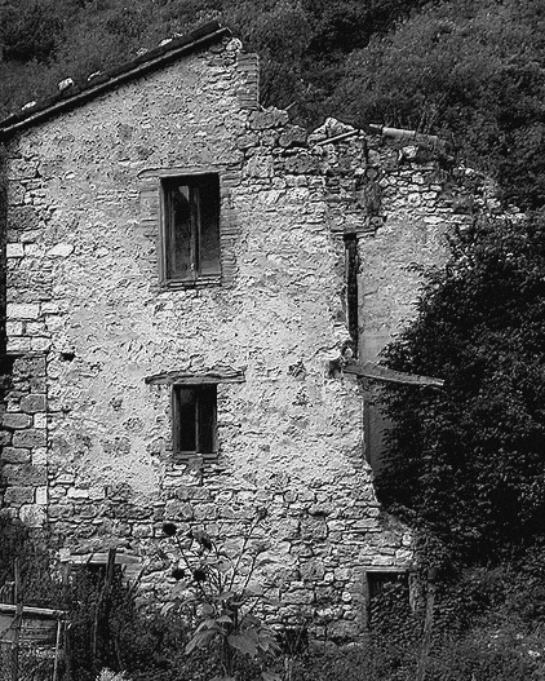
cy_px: 364
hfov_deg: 19.0
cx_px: 102
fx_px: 1612
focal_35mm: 80
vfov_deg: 23.8
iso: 100
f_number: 4.9
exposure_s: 1/226
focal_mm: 13.7
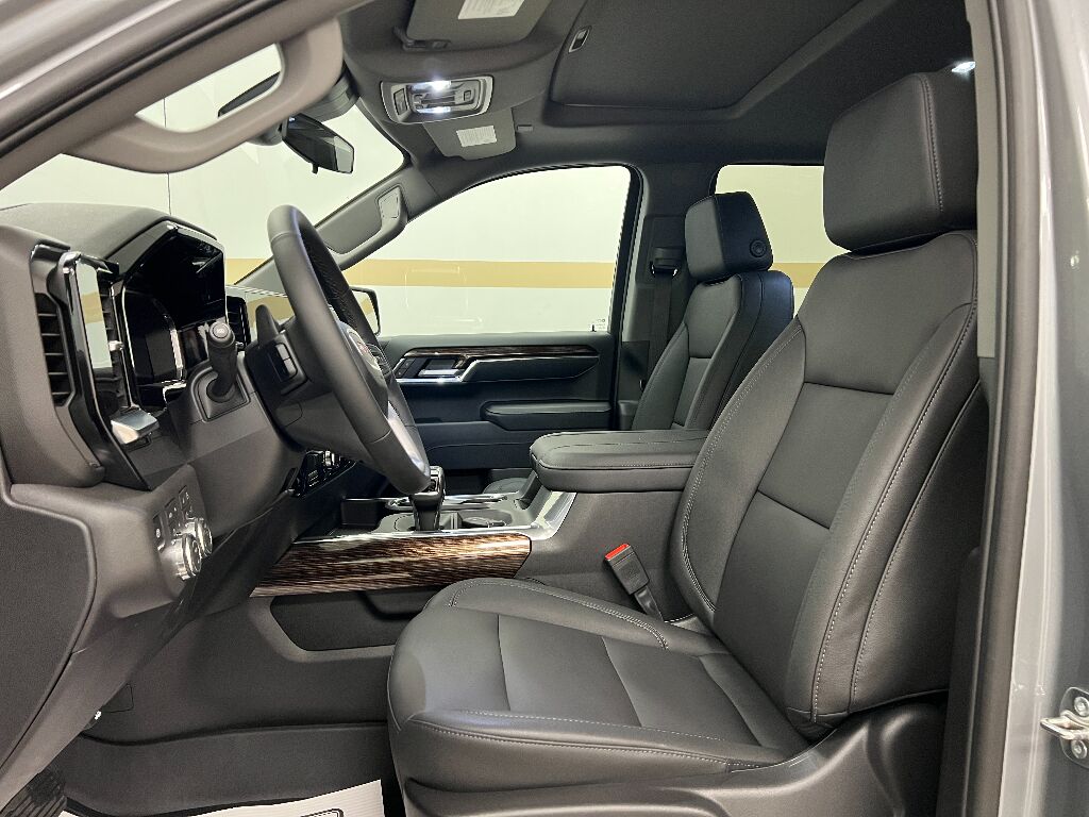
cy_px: 408
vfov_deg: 53.1
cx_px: 544
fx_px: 818
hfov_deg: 67.3
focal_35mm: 26
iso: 400
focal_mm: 5.7
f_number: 1.5
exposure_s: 1/60
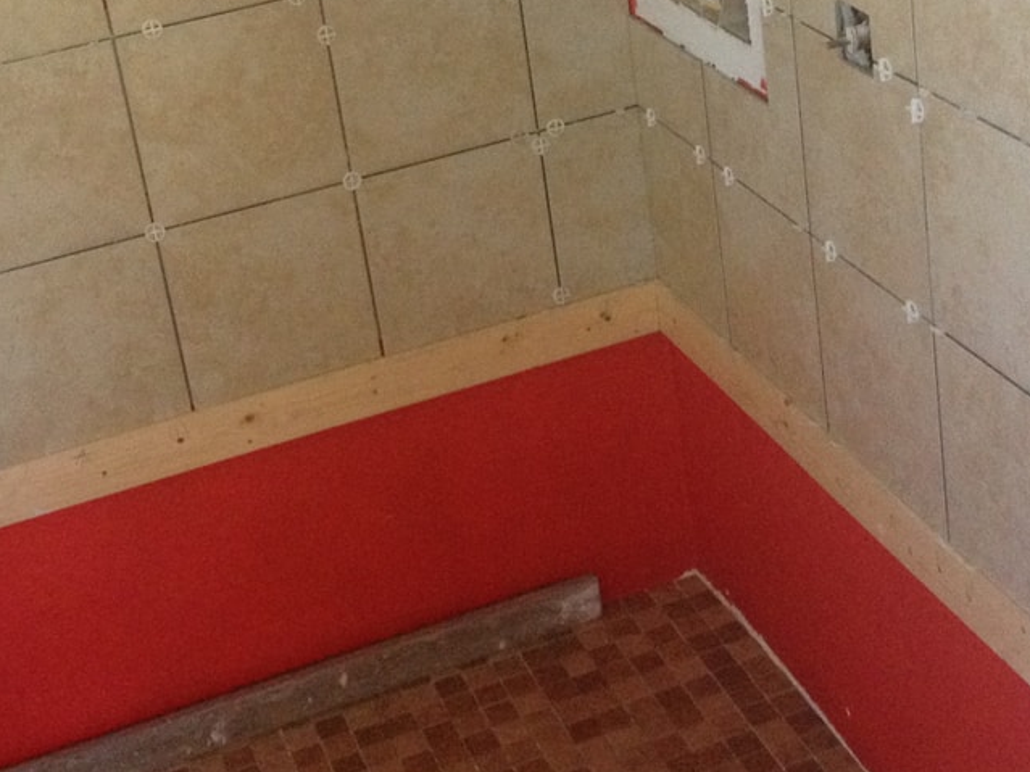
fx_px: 2172
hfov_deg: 26.7
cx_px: 517
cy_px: 124
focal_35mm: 73
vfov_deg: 19.9
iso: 250
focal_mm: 4.28
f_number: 2.4
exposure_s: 1/20
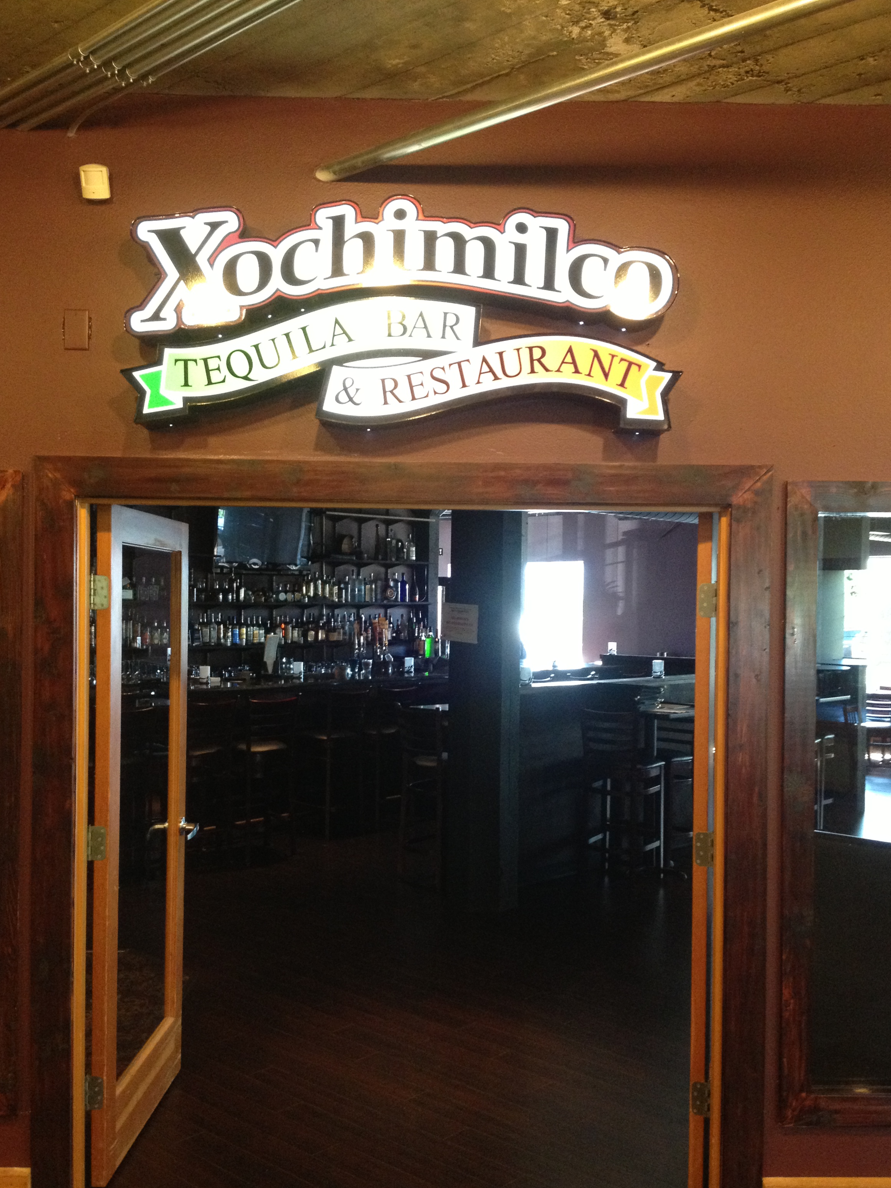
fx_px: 1270
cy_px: 627
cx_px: 439
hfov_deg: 38.7
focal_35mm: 37
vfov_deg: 50.1
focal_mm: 4.28
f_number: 2.4
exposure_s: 1/20
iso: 320
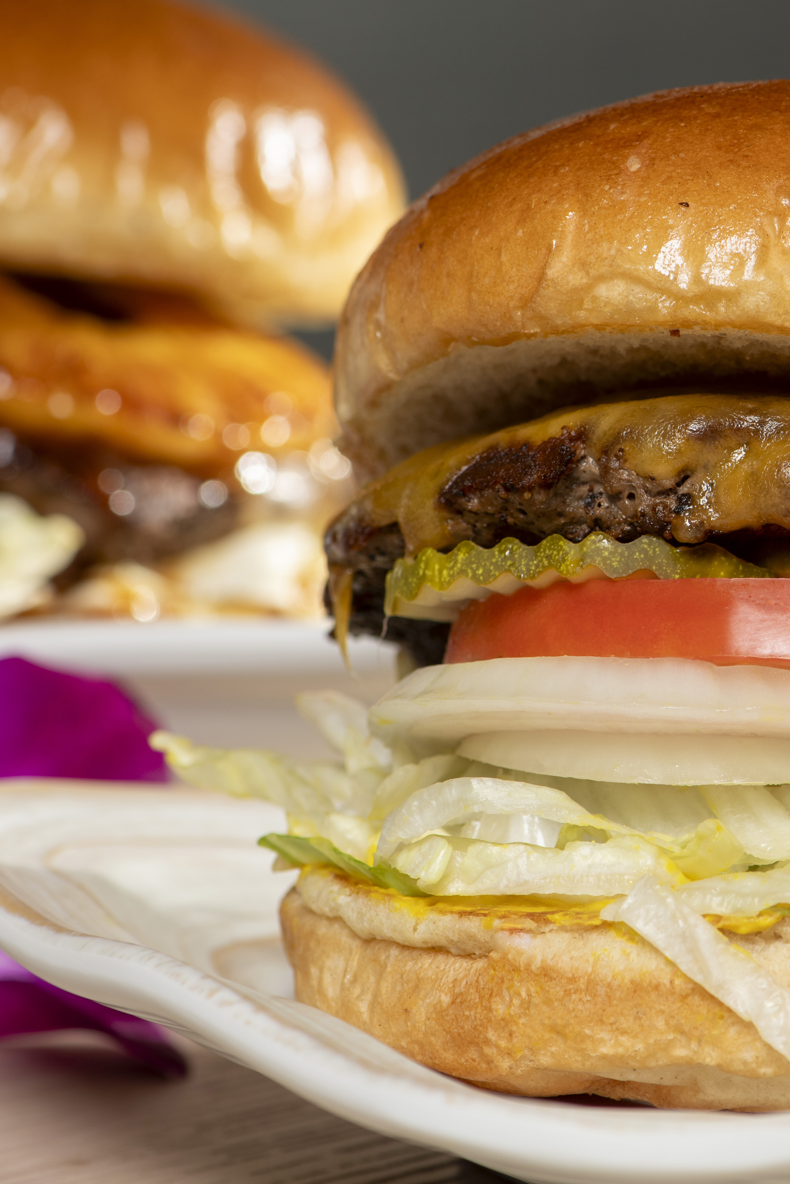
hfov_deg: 6.9
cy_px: 478
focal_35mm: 198
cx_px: 808
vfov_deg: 10.4
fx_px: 6516
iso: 125
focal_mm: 105
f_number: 8
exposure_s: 1/160
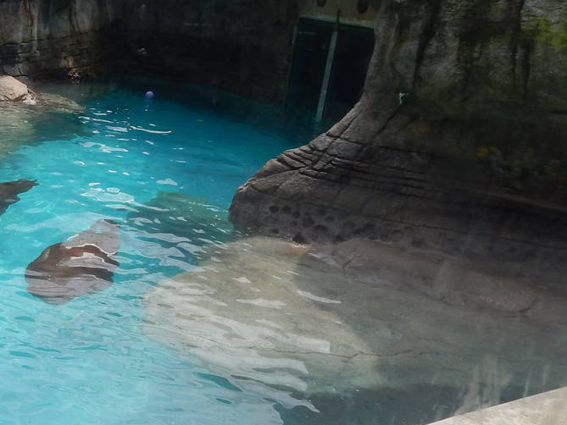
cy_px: 187
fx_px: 901
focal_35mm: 55
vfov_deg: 26.5
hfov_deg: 30.3
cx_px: -95
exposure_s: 1/800
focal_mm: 4
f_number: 3
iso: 125
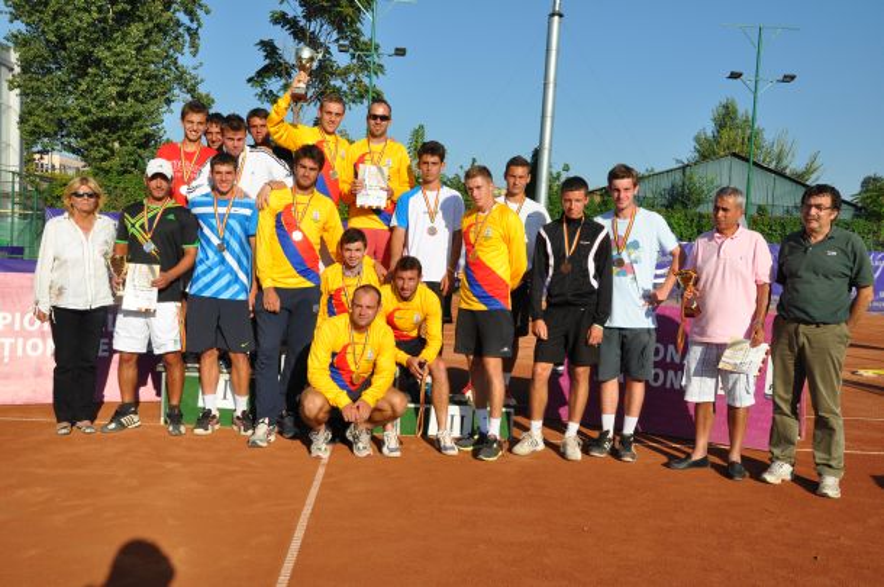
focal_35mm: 33
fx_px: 809
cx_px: 442
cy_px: 294
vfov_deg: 39.9
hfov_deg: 57.3
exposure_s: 1/400
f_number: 10
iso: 200
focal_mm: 22
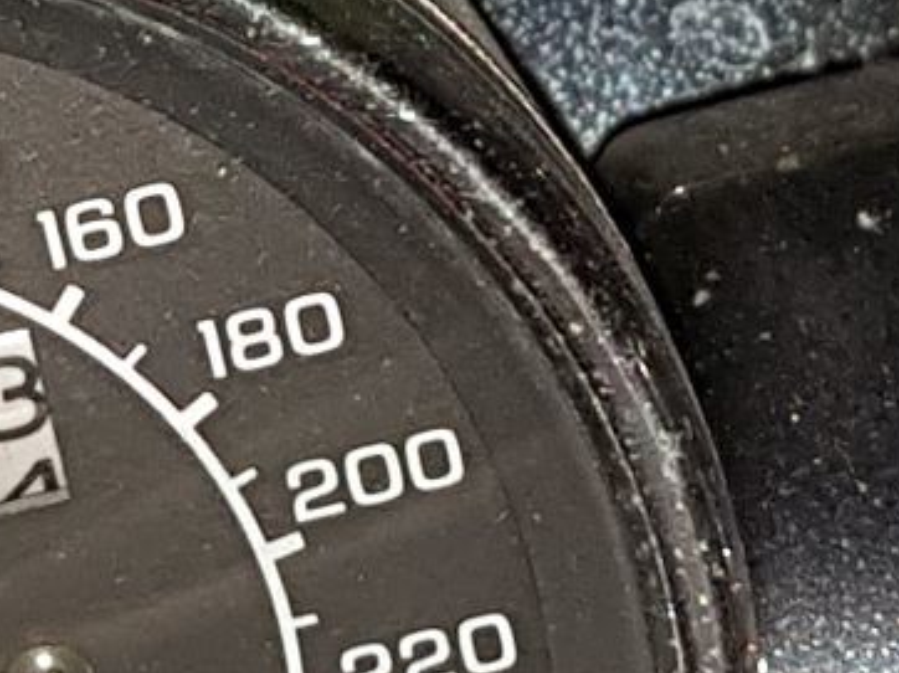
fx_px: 2388
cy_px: 817
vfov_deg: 15.4
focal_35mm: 92
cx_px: 298
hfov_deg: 21.2
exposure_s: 1/50
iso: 50
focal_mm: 4.2
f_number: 1.7
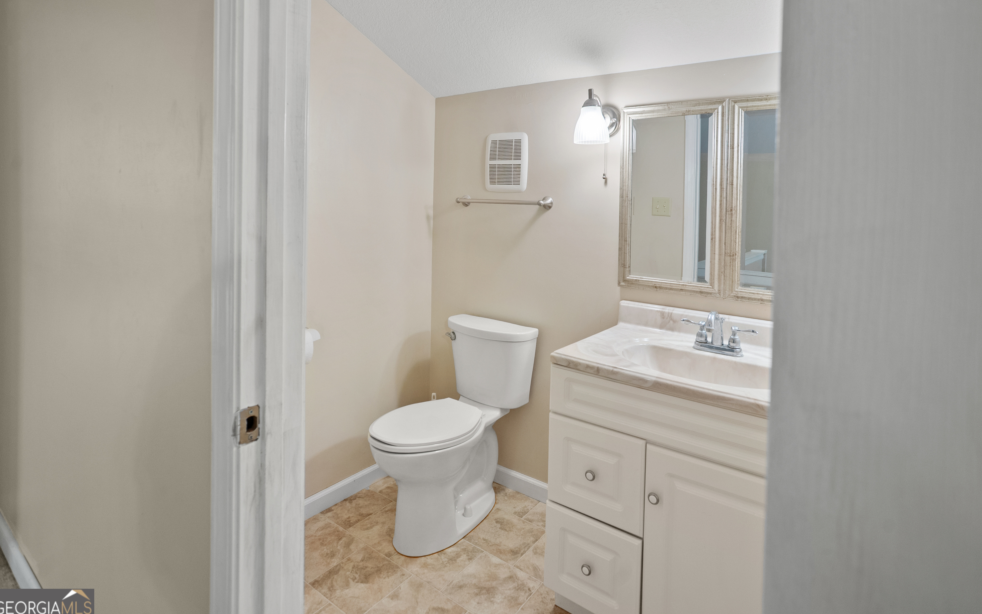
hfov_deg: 91.1
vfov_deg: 64.9
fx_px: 482
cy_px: 282
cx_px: 502
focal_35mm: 18
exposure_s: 1/15
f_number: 6.3
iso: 500
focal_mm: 17
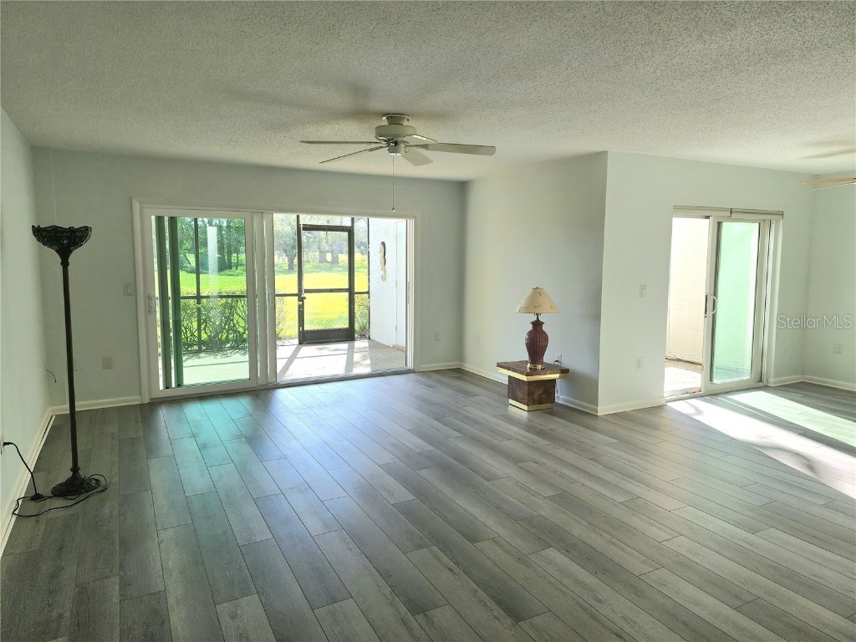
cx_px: 428
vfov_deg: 58.9
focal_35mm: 23
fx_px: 569
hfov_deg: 73.9
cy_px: 321
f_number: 1.8
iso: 25
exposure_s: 1/182
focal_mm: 6.4
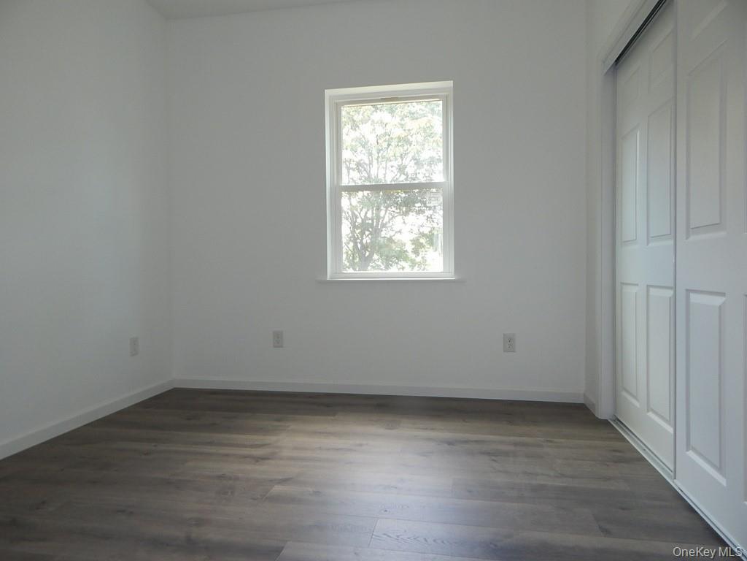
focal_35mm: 22
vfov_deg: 61.1
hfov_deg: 76.4
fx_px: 475
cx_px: 374
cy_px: 280
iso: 125
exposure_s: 1/30
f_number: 3
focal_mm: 4
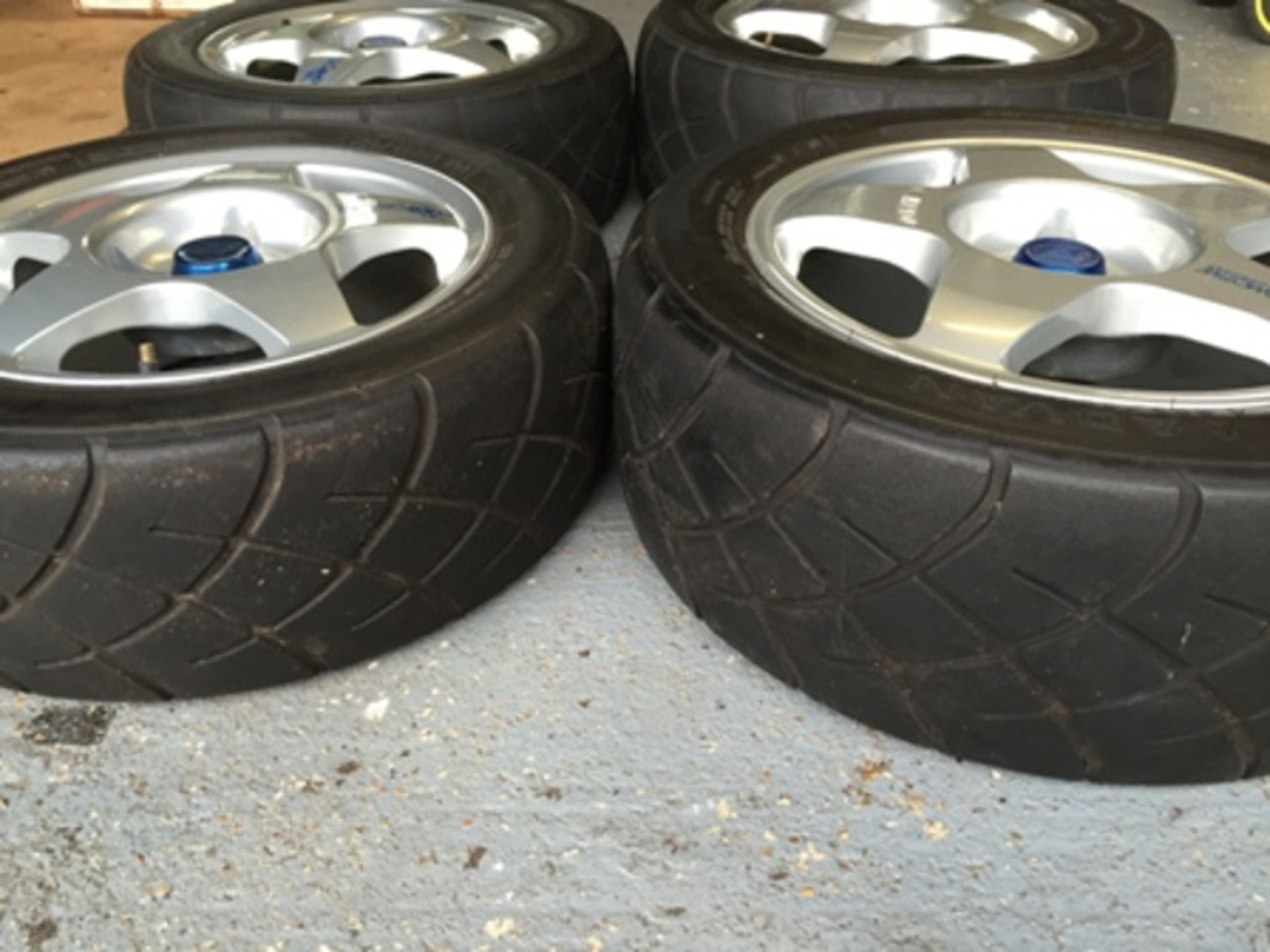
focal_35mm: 29
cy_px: 476
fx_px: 1064
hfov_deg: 61.7
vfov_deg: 48.2
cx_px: 635
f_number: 2.2
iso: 40
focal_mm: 4.15
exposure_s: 1/30
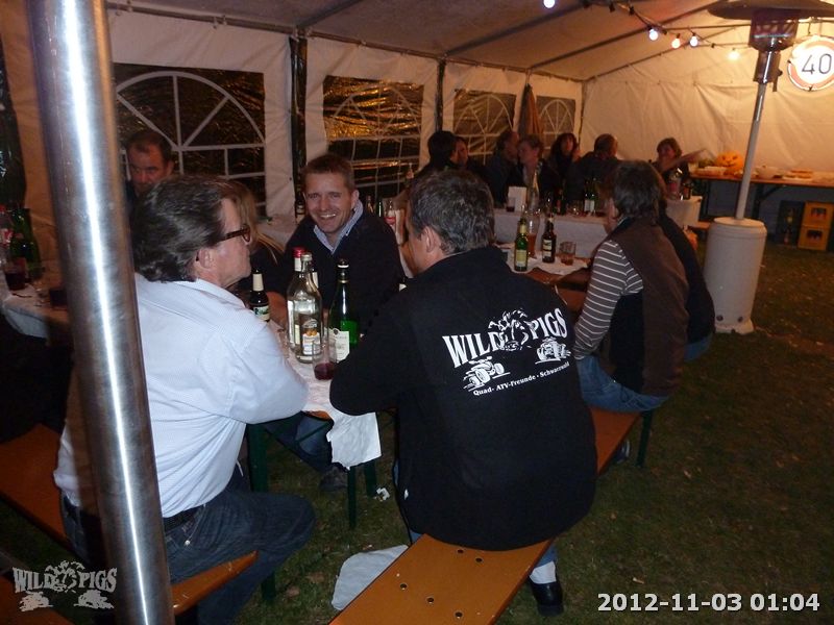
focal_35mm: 25
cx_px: 417
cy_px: 312
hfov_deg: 69.4
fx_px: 602
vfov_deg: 54.9
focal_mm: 4.1
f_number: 3.3
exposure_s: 1/10
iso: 400
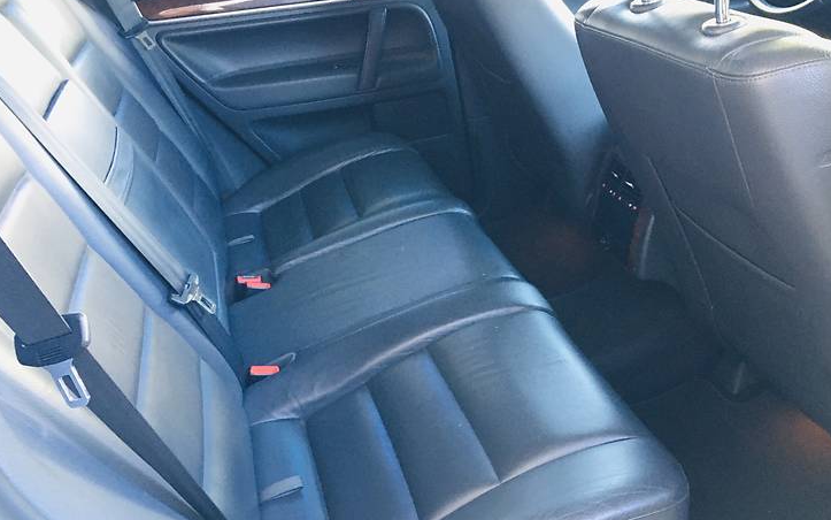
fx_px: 770
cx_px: 437
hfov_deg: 56.7
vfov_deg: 37.3
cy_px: 258
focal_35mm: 34
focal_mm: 4.2
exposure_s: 1/33
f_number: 2.2
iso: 200
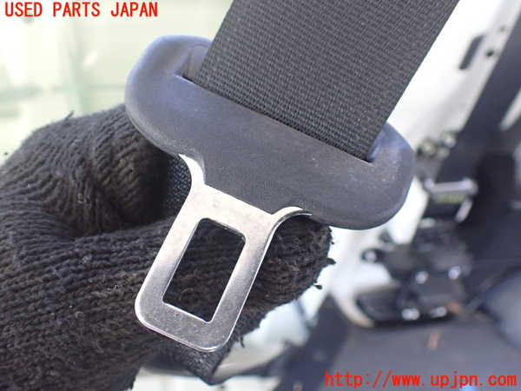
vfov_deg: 46.8
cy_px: 196
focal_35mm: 30
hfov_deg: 60.0
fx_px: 452
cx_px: 260
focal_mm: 5.4
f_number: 2.3
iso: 640
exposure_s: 1/125
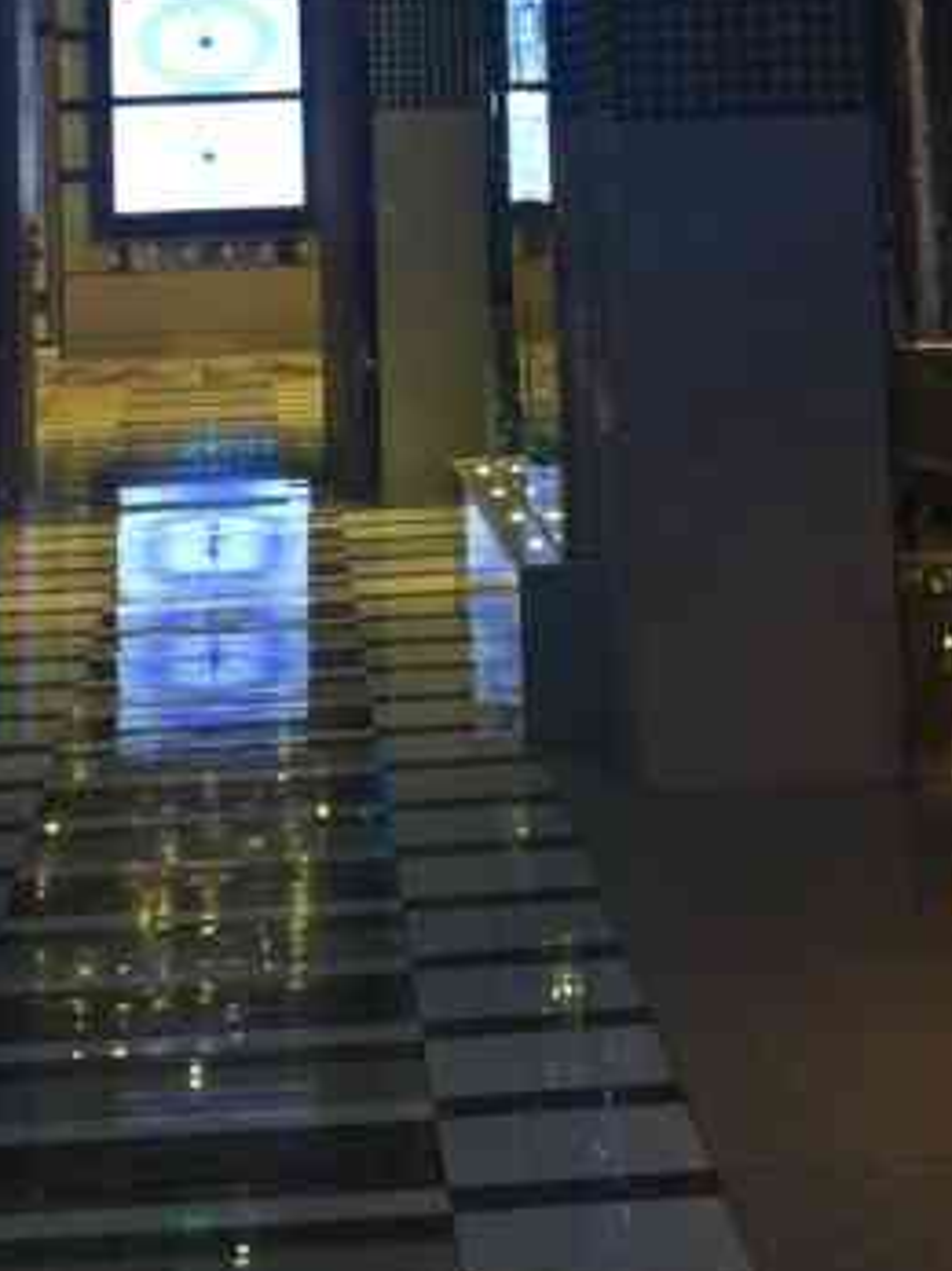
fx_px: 2862
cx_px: 505
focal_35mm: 78
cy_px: -189
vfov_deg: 23.2
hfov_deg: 18.9
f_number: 2.2
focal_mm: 4.15
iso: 80
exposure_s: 1/17
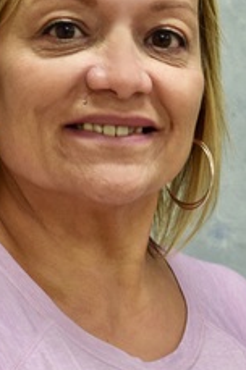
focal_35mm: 164
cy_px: 213
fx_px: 1686
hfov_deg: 8.3
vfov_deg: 12.5
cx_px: 93
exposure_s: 1/125
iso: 800
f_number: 4.5
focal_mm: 50
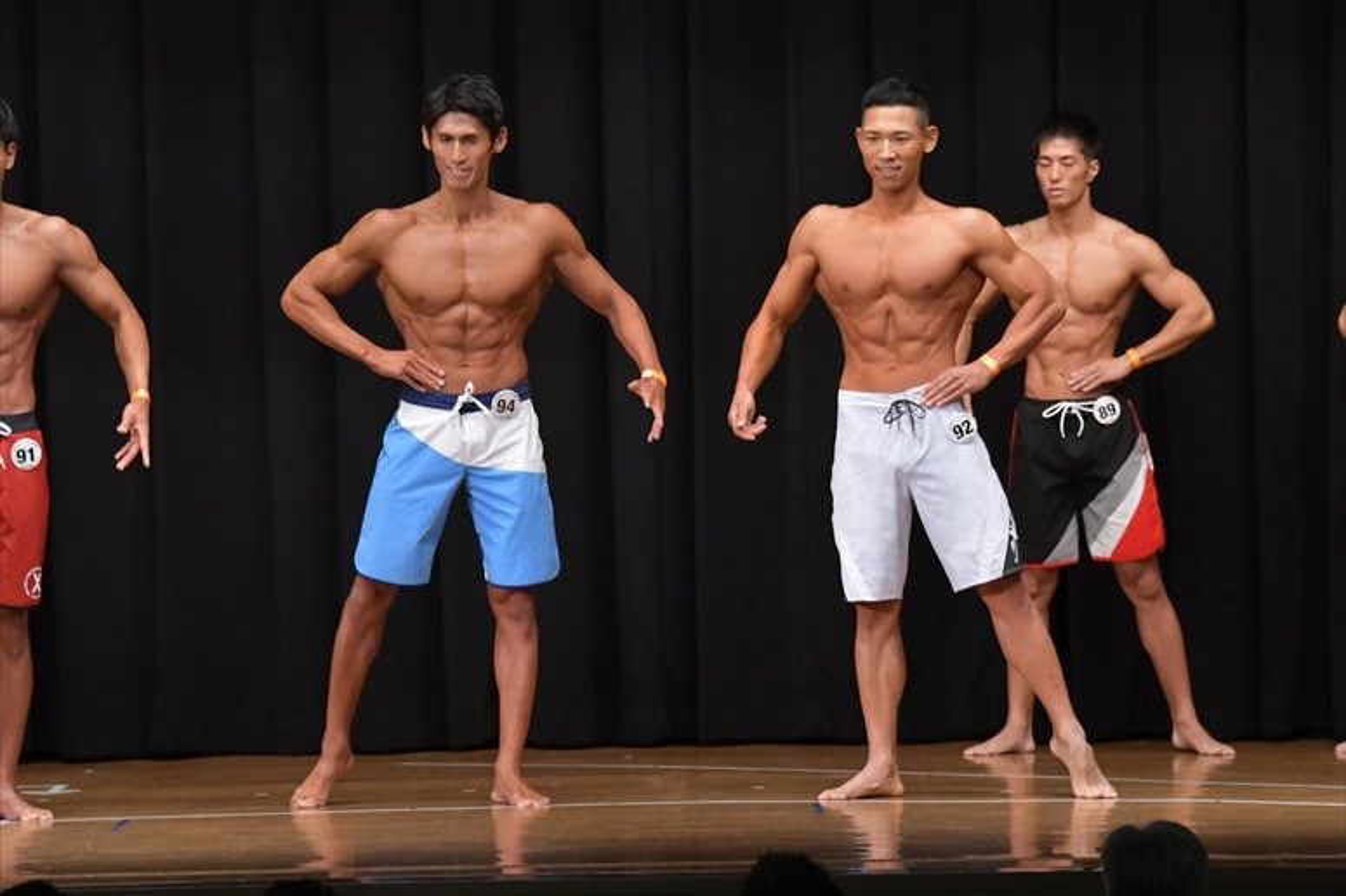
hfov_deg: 9.5
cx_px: 673
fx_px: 8110
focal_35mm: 217
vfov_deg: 6.3
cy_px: 448
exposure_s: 1/400
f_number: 5.6
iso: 6400
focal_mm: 145
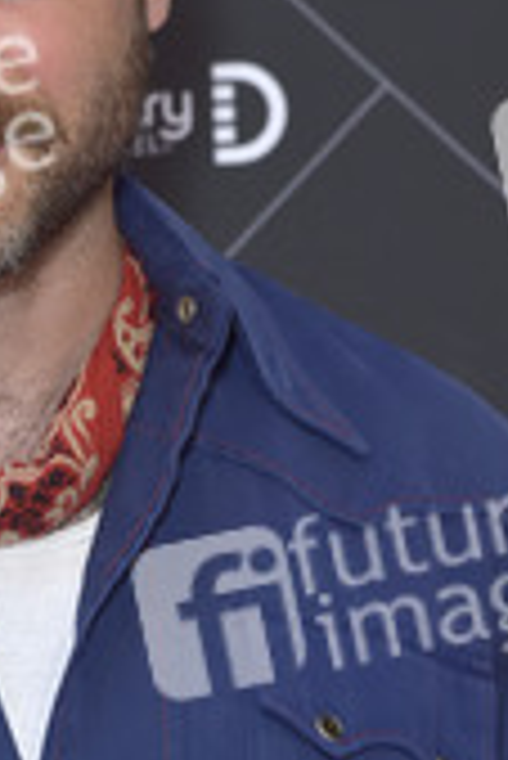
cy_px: 369
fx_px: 5999
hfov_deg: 4.8
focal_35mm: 284
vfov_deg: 7.2
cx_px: -43
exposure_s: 1/250
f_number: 6.3
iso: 400
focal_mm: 120
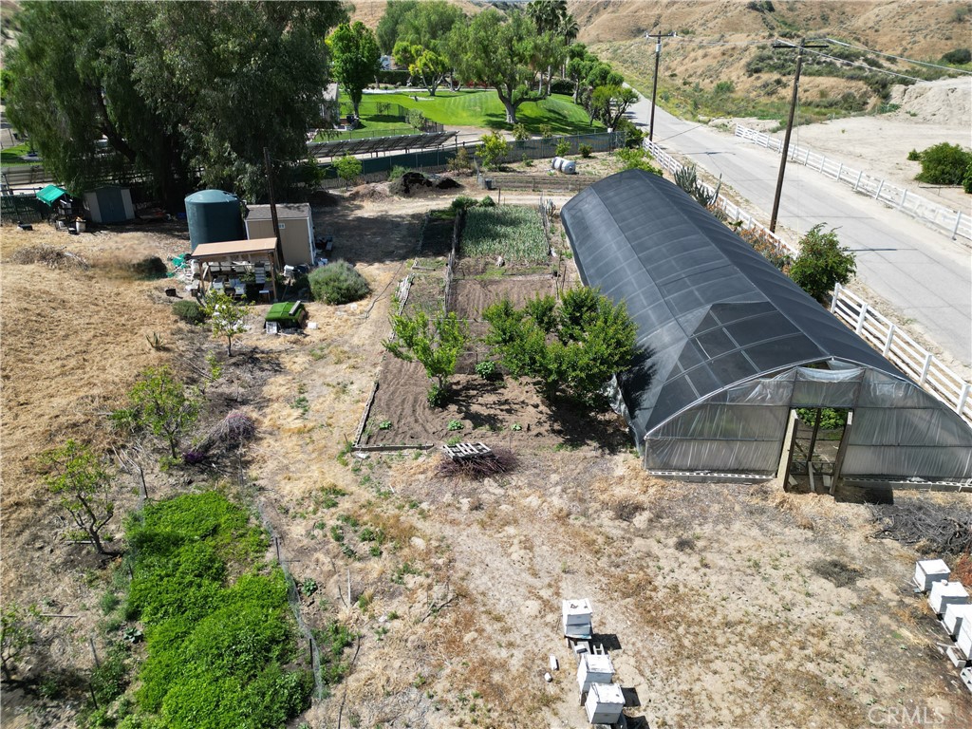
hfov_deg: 71.6
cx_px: 486
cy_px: 364
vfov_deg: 56.8
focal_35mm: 24
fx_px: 674
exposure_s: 1/2500
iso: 130
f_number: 1.7
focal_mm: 6.72
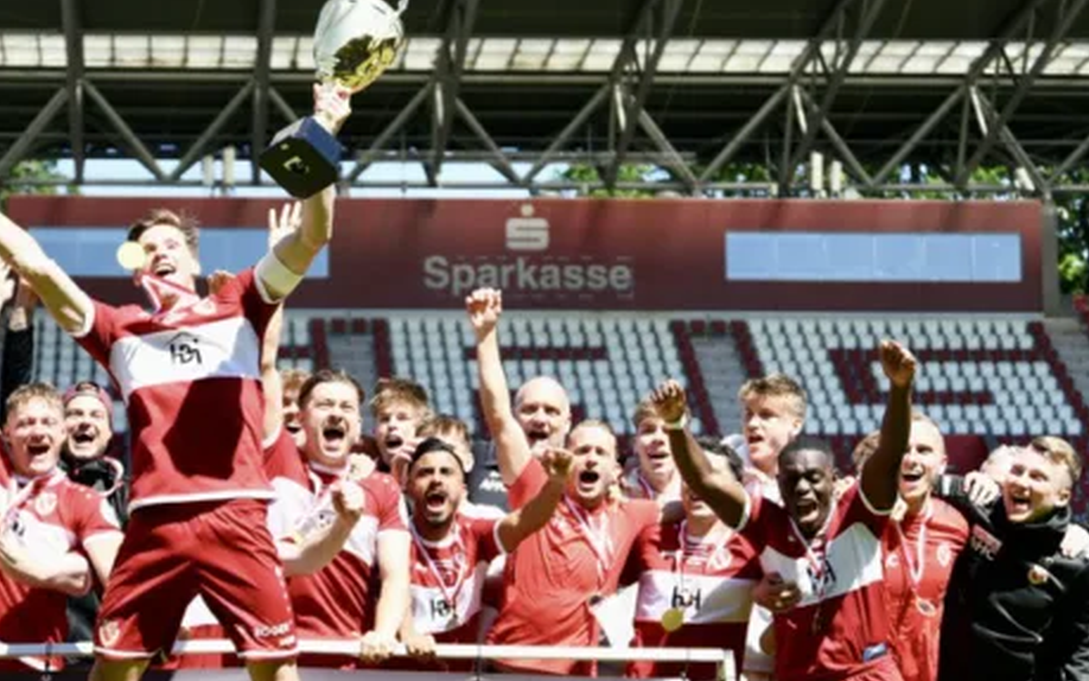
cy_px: 610
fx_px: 2701
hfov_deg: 22.8
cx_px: 446
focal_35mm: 91
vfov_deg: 14.2
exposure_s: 1/1000
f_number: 2.8
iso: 125
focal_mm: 40
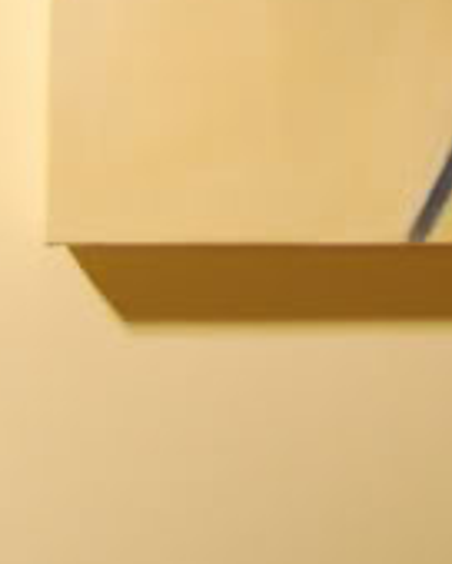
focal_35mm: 138
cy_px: -395
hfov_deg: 11.1
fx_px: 2308
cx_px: 419
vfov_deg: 12.9
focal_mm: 26
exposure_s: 1/30
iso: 1100
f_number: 4.2
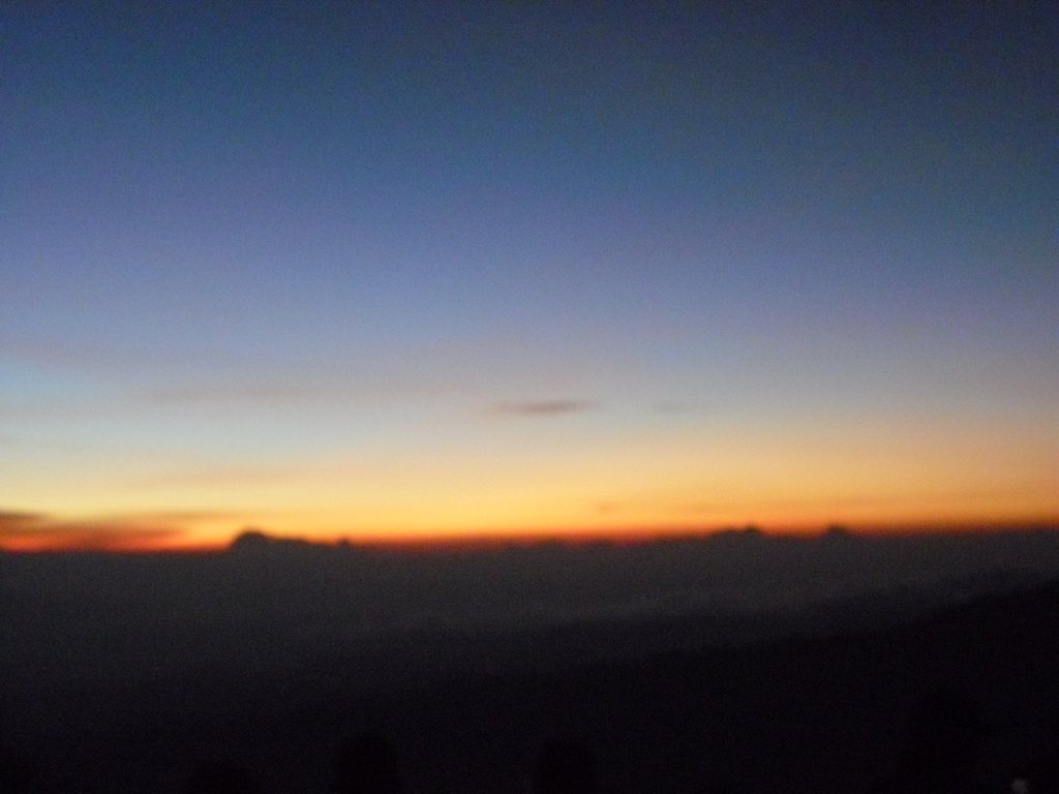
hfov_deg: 29.8
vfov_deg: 22.6
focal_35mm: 65
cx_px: 530
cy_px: 397
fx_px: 1989
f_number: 3.8
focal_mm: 10.7
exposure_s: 1/15
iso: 800
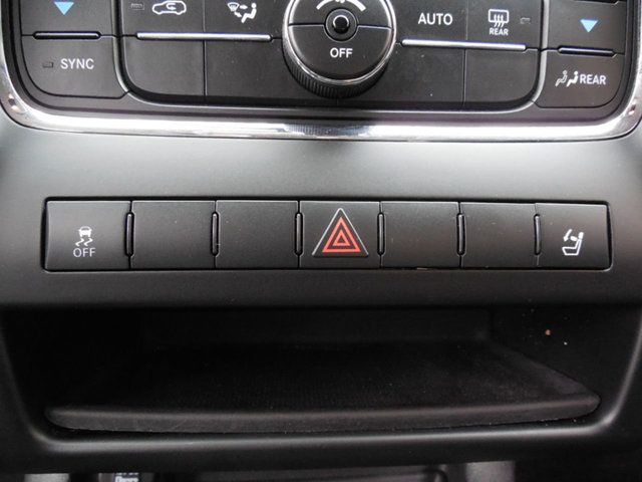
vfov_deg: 54.9
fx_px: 464
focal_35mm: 25
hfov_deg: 69.4
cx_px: 321
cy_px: 241
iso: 800
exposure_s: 1/60
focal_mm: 4.5
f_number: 3.3
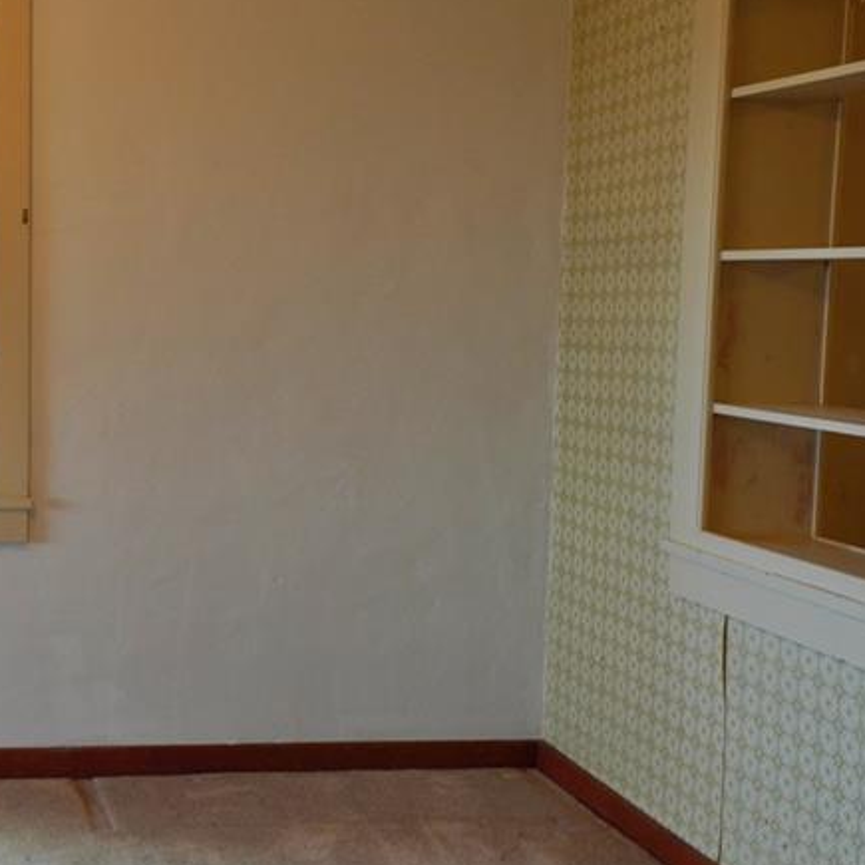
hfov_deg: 26.9
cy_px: 441
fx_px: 1696
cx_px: -14
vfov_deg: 28.6
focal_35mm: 60
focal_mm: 20
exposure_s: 1/160
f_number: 4
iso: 320
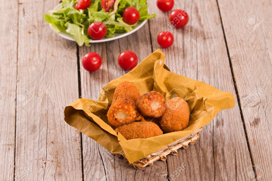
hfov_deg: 13.0
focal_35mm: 158
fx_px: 1190
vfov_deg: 8.7
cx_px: 136
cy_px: 90
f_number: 8
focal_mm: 105
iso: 200
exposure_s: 1/125
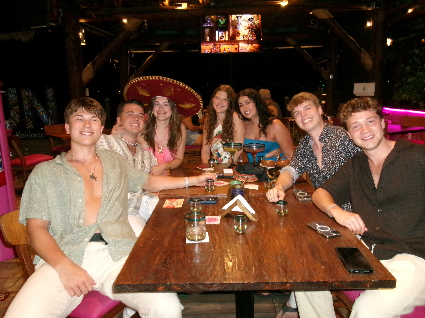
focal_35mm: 28
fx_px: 344
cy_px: 159
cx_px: 212
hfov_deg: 63.4
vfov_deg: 49.7
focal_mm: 5.1
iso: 800
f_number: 3.9
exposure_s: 1/34
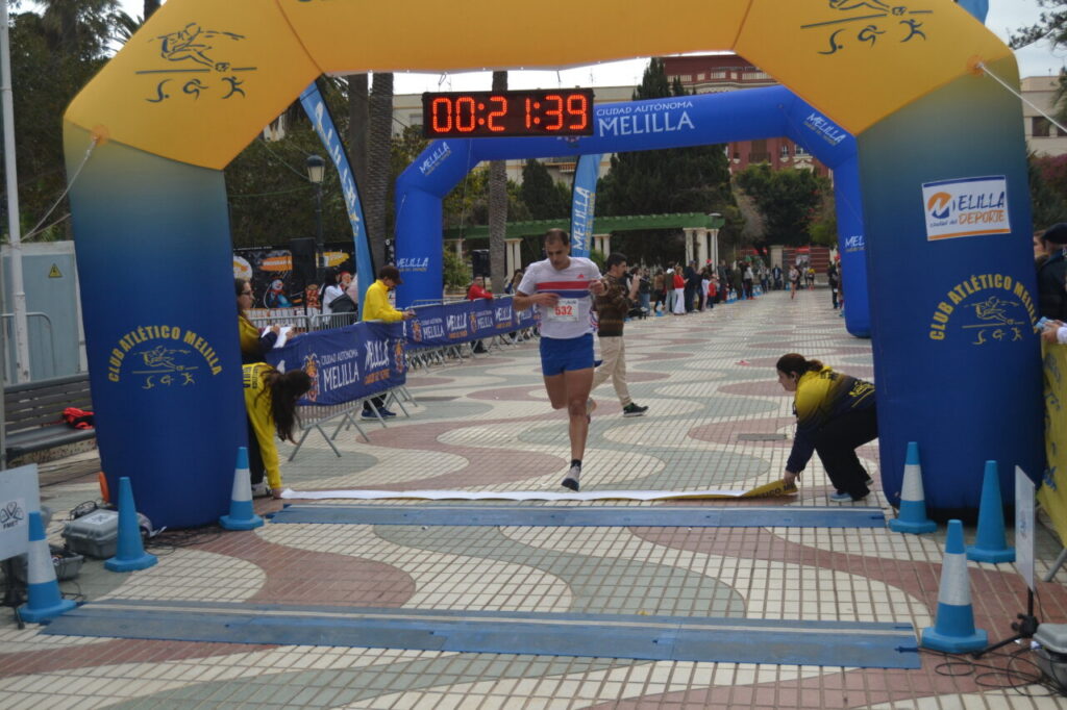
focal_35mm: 45
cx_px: 534
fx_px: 1333
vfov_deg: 29.8
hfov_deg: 43.6
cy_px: 355
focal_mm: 30
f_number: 4.5
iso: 400
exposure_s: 1/1000
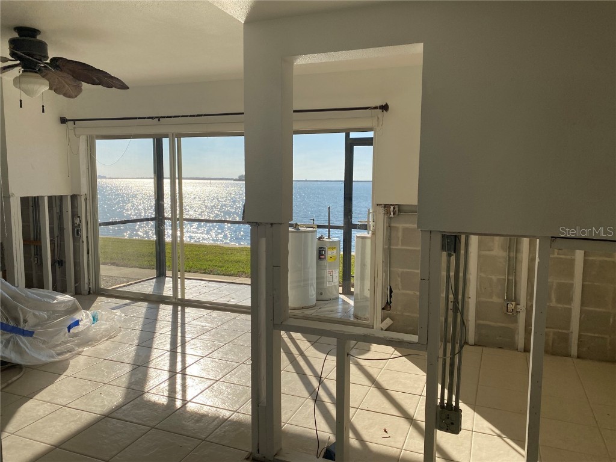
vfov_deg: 53.1
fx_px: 463
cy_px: 231
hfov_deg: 67.3
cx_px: 308
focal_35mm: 26
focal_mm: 4.25
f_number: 1.8
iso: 32
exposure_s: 1/1754
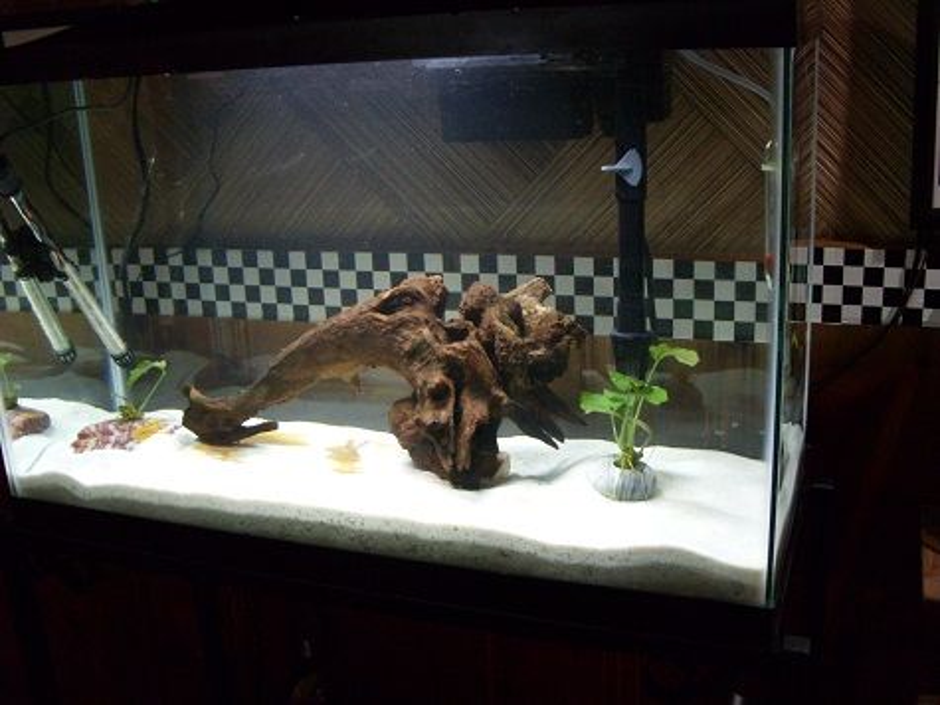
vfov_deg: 37.7
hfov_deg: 49.0
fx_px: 1032
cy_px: 352
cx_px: 470
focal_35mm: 38
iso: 300
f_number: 2.8
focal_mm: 6.3
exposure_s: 1/15
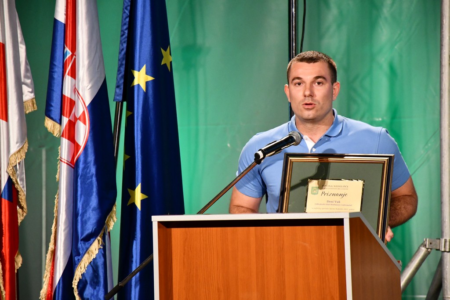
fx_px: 2625
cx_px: 225
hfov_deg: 9.8
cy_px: 150
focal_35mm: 210
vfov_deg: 6.5
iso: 4000
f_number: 5.6
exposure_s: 1/250
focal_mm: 140
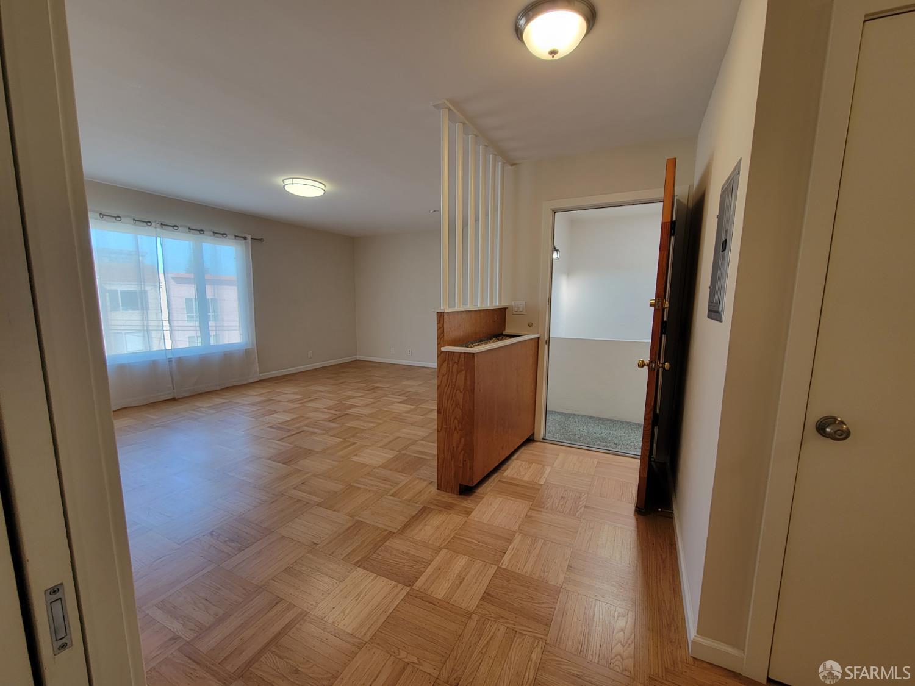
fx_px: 344
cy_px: 343
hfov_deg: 106.2
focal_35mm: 13
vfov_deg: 89.9
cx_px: 458
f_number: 2.2
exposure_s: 1/60
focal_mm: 2.2
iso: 50
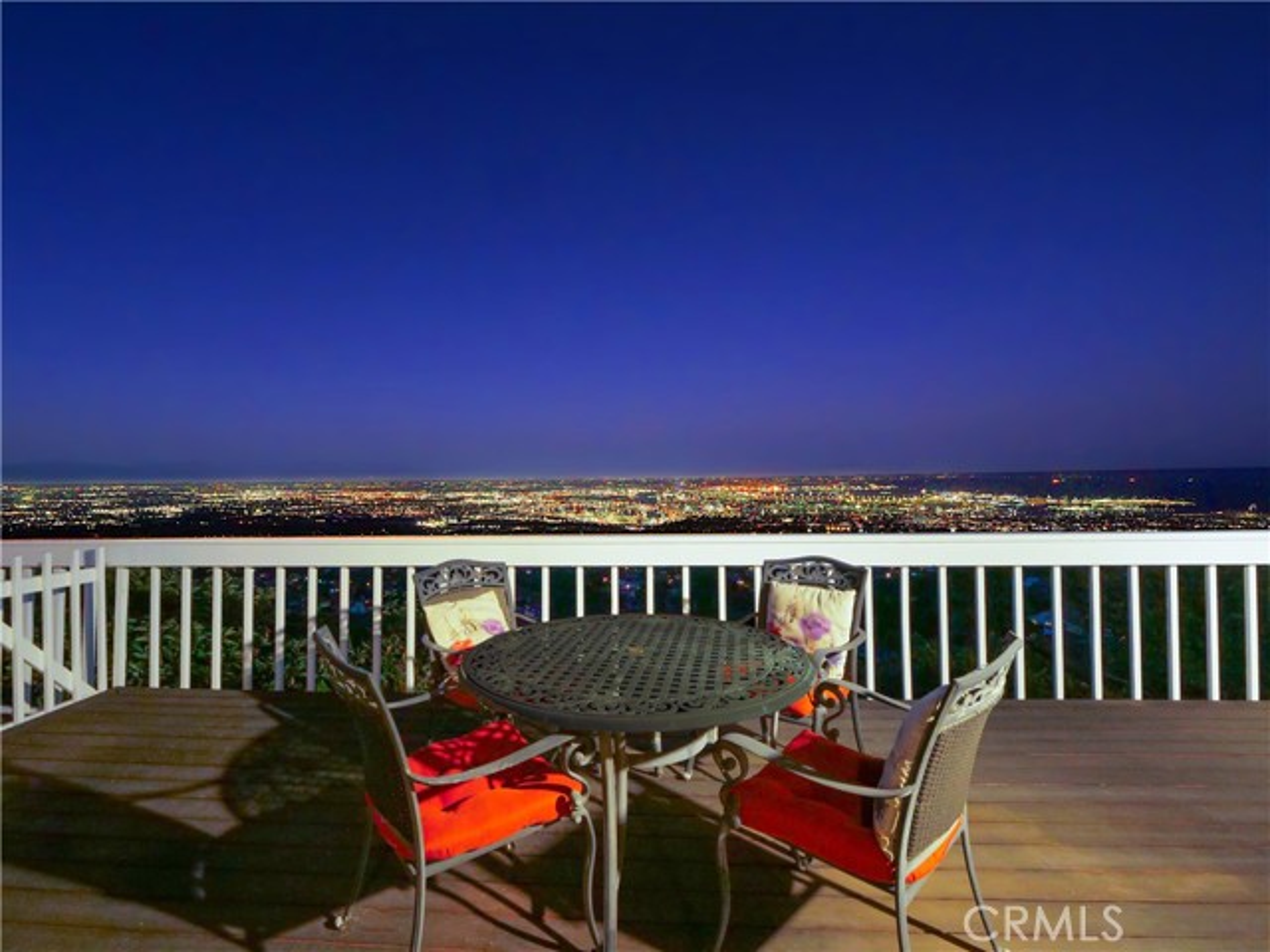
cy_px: 476
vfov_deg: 78.1
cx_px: 635
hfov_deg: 94.5
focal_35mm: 16
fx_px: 587
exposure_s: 1/4
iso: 1600
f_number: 7.1
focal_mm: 8
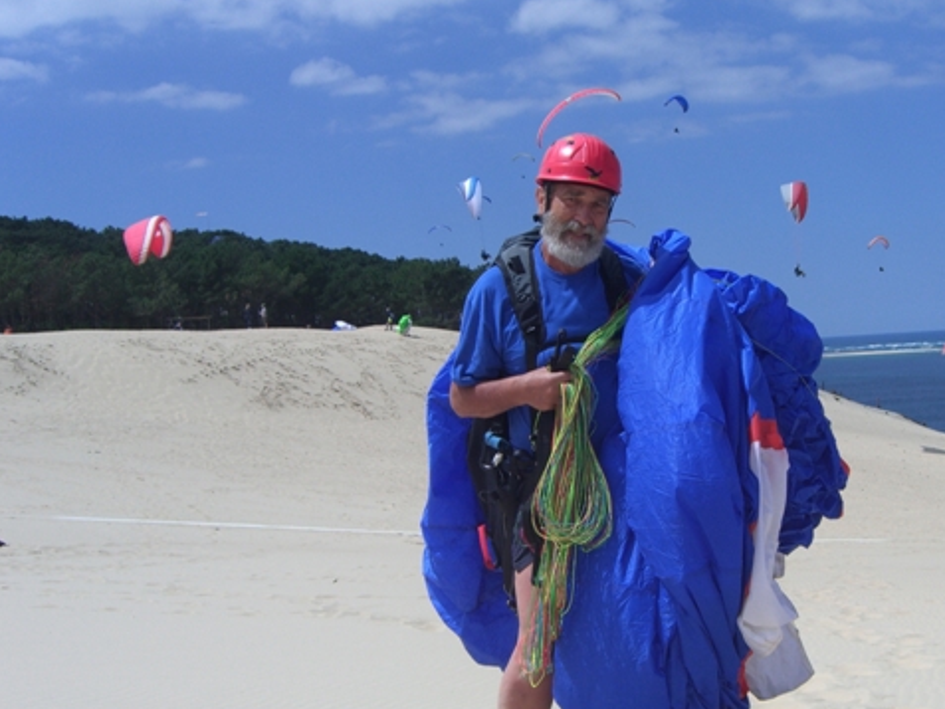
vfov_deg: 28.6
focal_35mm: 51
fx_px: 1393
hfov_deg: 37.1
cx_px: 618
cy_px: 394
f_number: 8
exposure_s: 1/320
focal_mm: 7.9
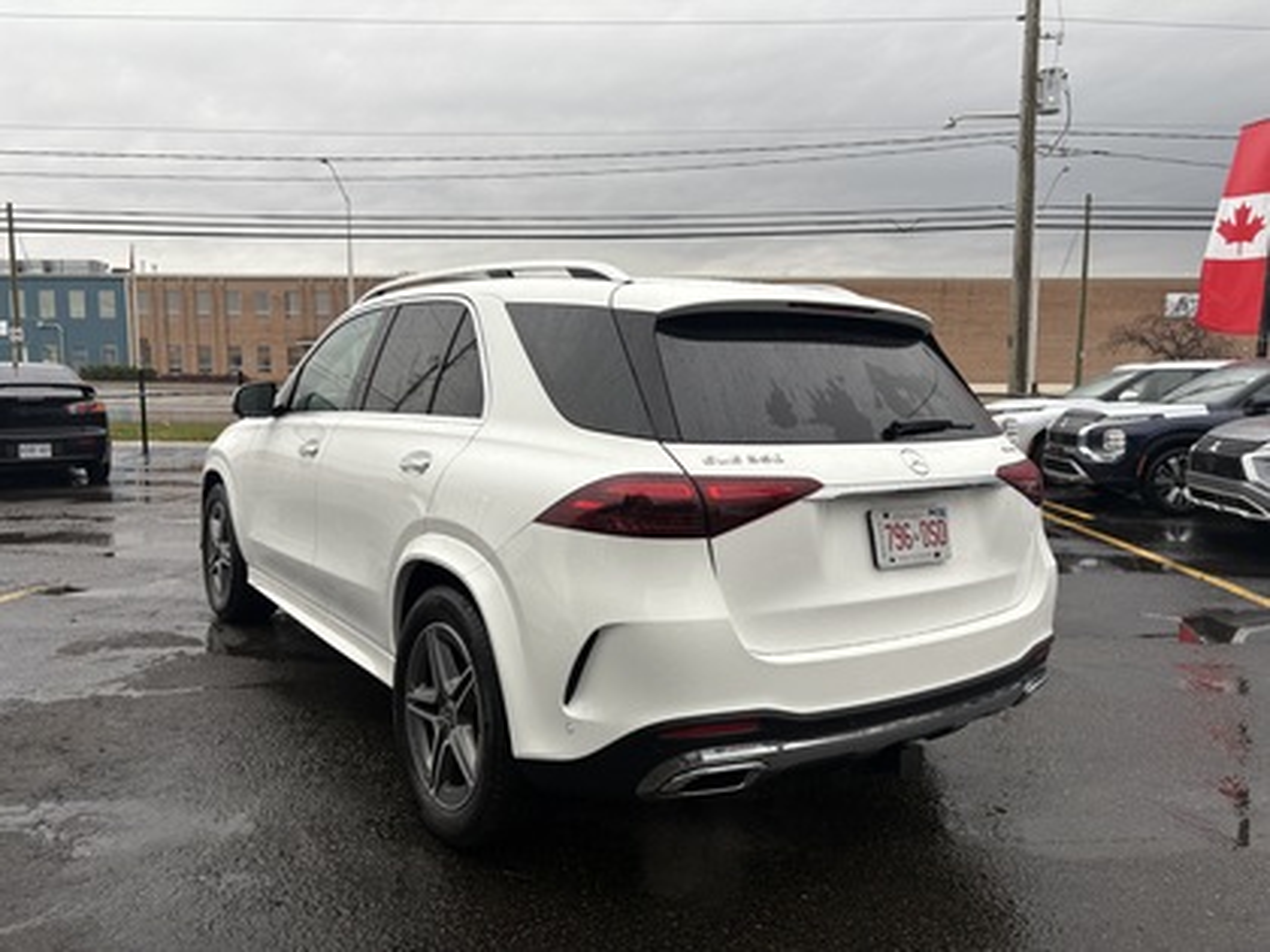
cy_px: 476
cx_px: 635
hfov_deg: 67.3
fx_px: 954
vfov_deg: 53.1
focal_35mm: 26
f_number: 1.6
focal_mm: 5.96
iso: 50
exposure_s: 1/596
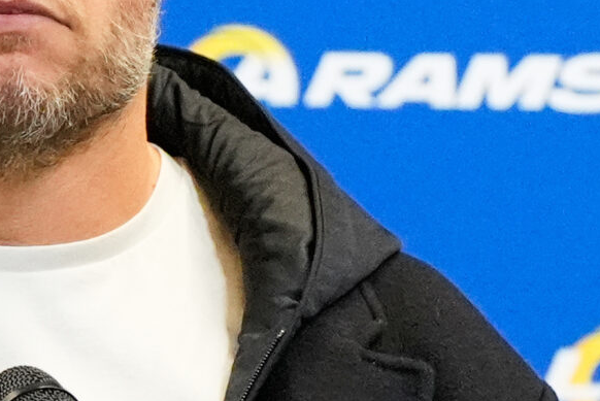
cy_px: 378
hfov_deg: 2.9
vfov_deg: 2.0
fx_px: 11742
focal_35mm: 704
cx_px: 77
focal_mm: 107
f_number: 2.8
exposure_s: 1/500
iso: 8000
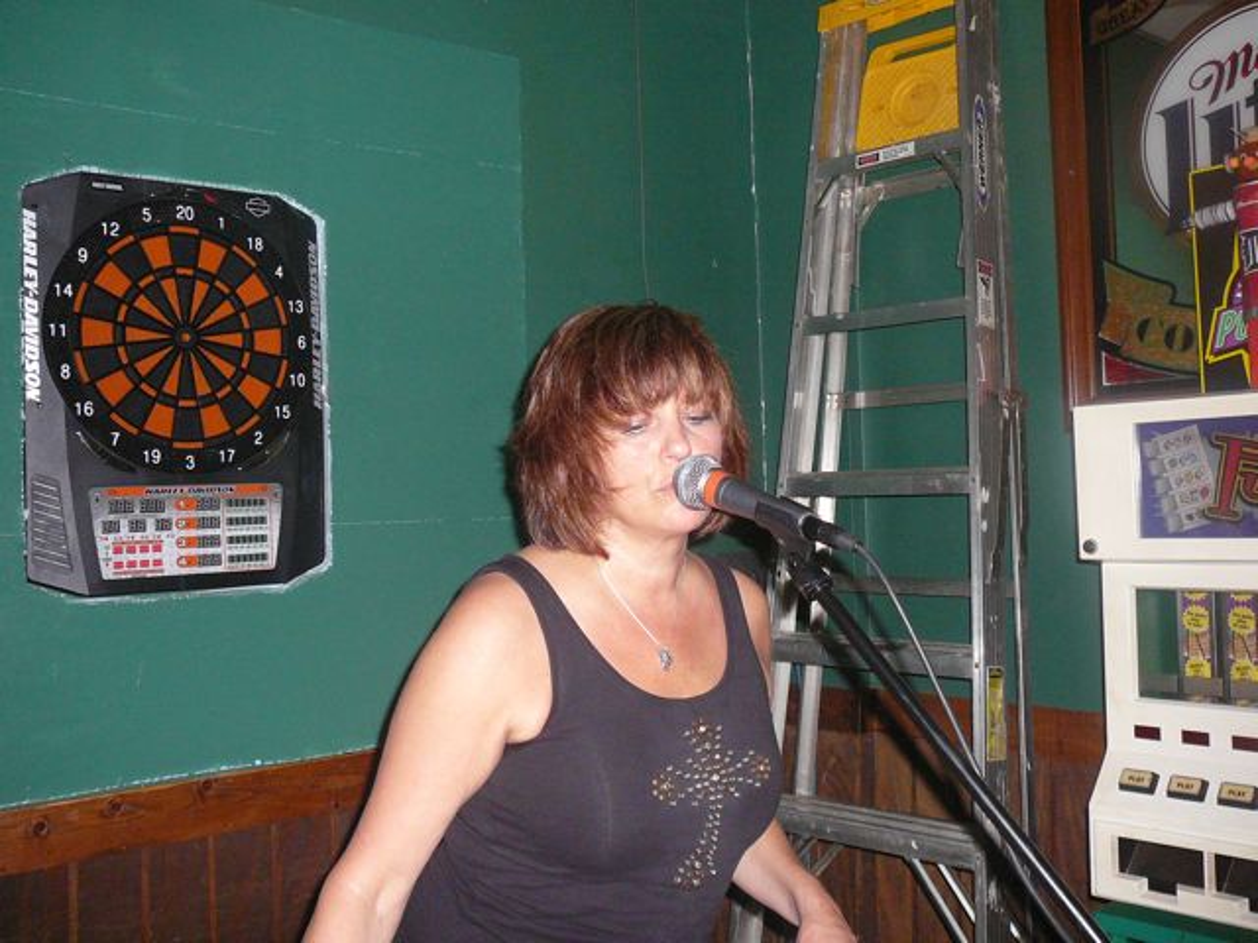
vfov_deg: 40.7
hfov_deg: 52.6
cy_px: 472
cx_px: 629
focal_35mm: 35
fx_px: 1272
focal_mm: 5.2
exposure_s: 1/30
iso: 250
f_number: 2.8
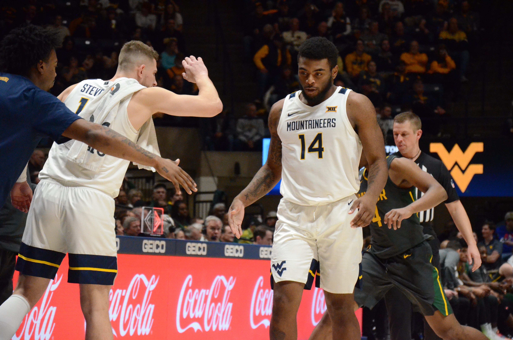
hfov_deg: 13.1
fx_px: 2240
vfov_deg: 8.7
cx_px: 256
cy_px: 170
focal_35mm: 158
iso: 6400
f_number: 5.6
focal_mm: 105
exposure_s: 1/1000
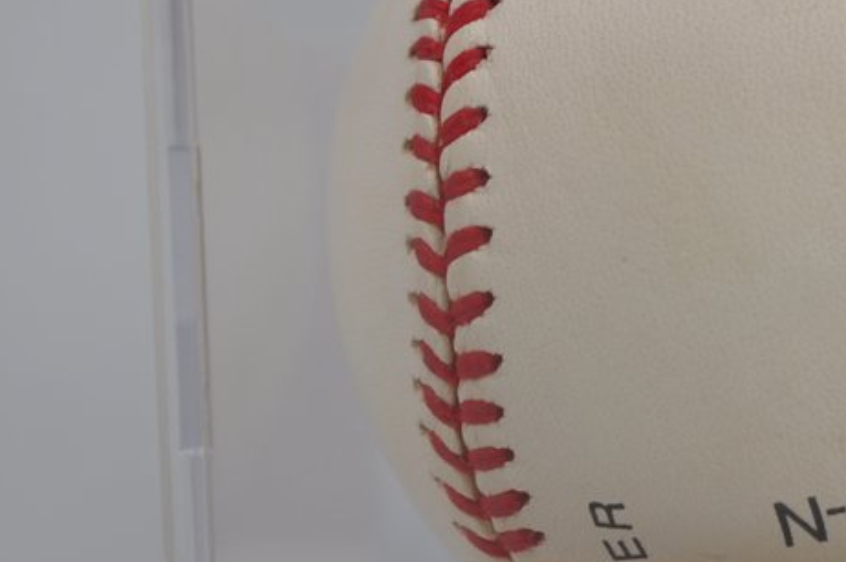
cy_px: 210
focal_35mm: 222
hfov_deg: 8.9
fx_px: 5211
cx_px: 1457
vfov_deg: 6.2
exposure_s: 1/80
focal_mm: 40
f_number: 4.5
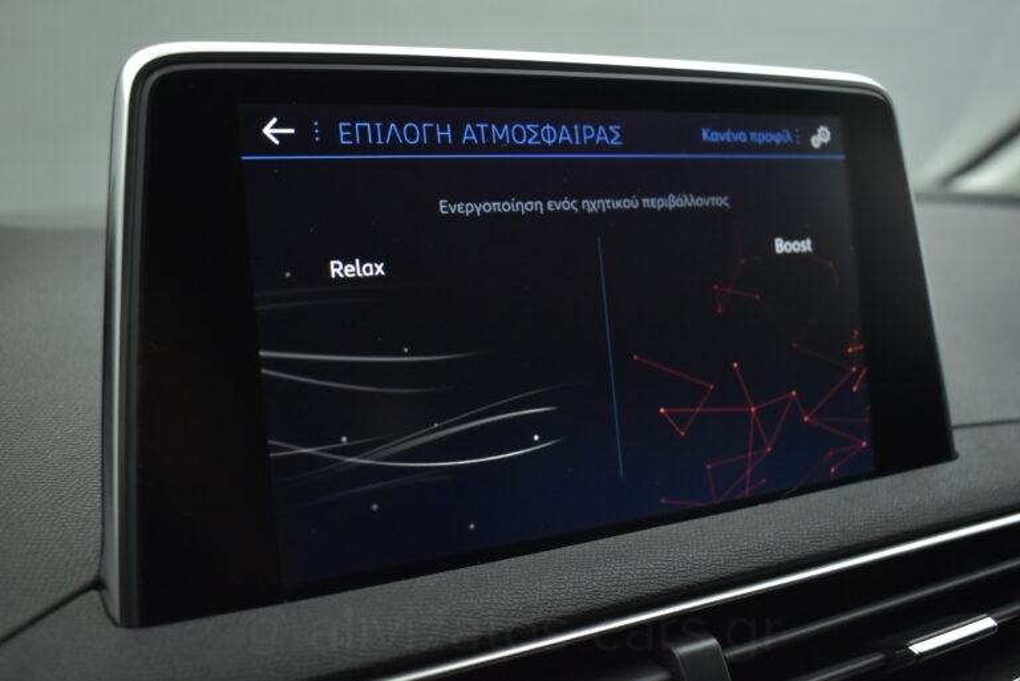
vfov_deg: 36.9
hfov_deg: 53.1
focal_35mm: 36
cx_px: 510
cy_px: 340
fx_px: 1021
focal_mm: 24
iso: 1600
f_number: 3.8
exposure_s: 1/100
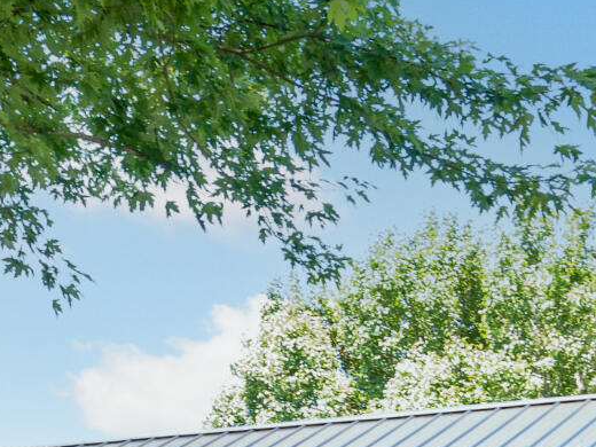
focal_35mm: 111
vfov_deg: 12.9
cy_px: 566
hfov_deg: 16.7
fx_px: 1911
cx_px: -178
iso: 250
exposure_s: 1/30
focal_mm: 20
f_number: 7.1
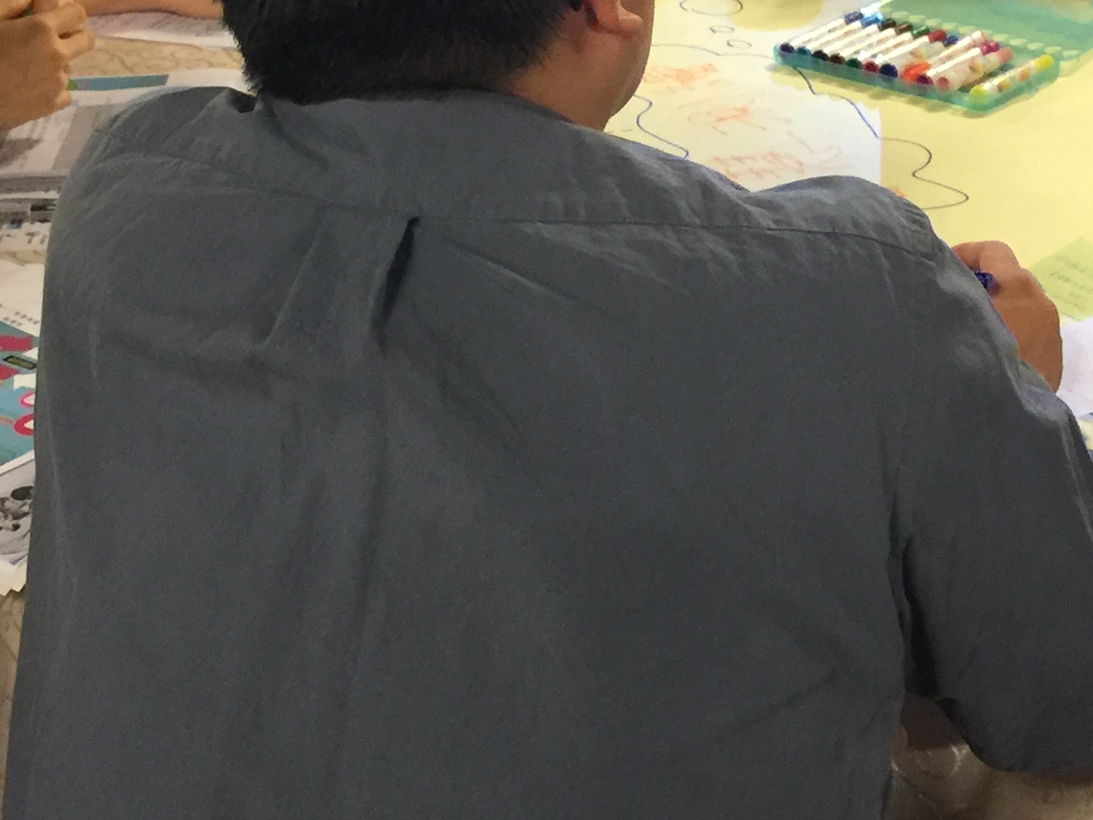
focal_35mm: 83
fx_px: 2621
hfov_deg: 23.5
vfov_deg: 17.6
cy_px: 154
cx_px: 695
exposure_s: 1/10
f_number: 2.2
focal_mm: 4.15
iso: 125
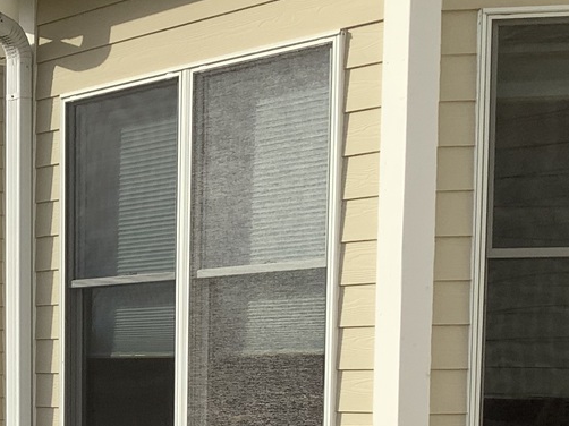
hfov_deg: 20.7
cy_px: 520
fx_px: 1462
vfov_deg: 15.9
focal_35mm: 89
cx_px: -103
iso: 25
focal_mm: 3.3
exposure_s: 1/1631
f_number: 2.4
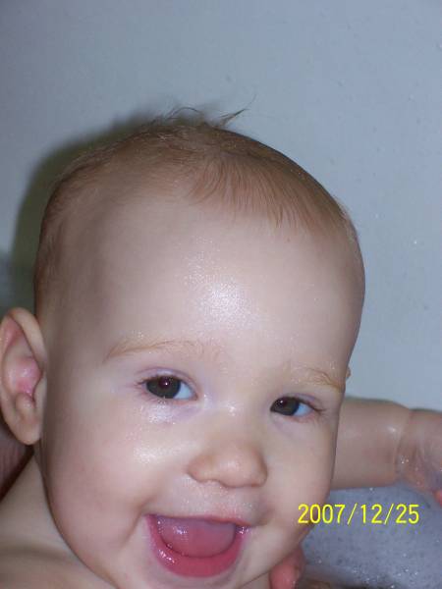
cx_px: 221
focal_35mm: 102
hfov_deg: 14.5
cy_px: 294
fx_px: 1737
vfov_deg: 19.3
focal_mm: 16.8
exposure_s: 1/89.8
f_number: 4.6
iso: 160
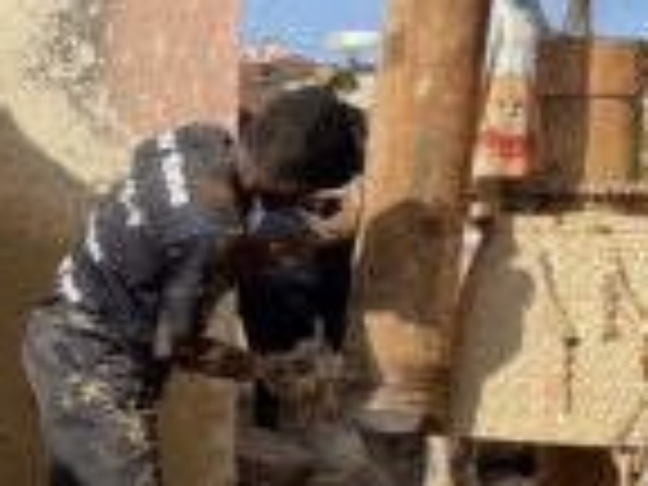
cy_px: 310
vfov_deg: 10.7
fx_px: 2602
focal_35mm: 139
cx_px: -162
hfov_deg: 13.7
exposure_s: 1/2747
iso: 50
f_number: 1.6
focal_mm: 4.2
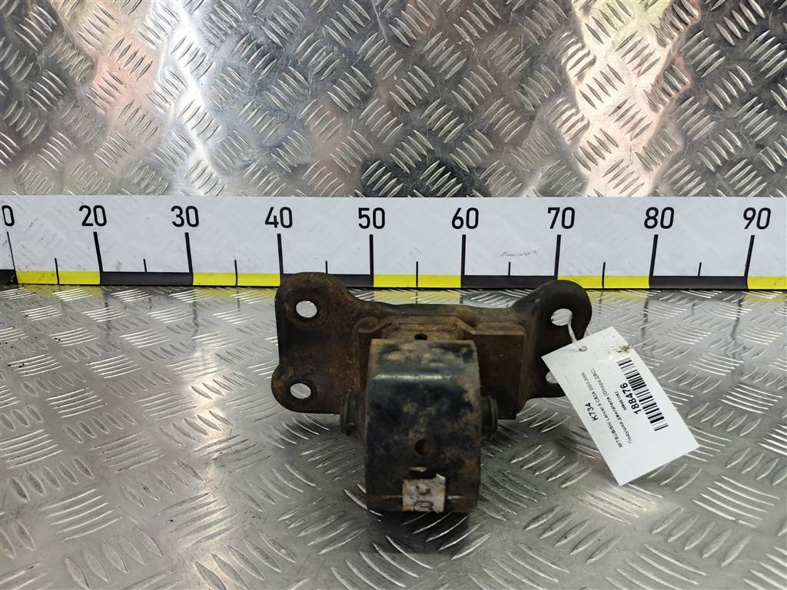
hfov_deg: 65.3
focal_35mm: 27
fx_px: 614
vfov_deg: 51.4
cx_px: 394
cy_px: 295
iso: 123
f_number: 1.6
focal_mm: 4.11
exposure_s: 1/33.3
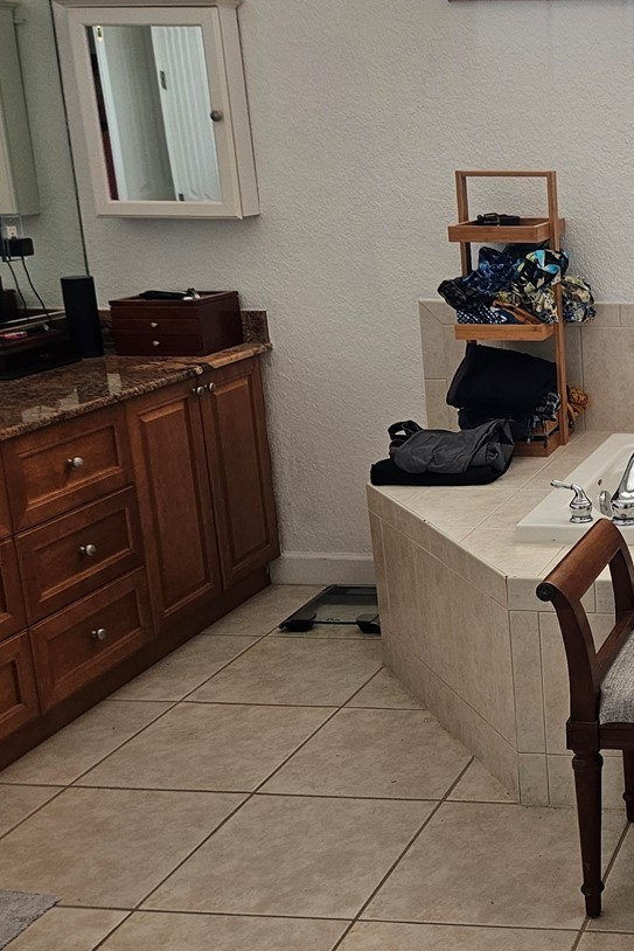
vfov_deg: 41.9
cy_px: 429
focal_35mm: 47
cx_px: 794
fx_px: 1241
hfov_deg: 25.3
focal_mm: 5.4
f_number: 1.8
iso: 100
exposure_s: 1/120
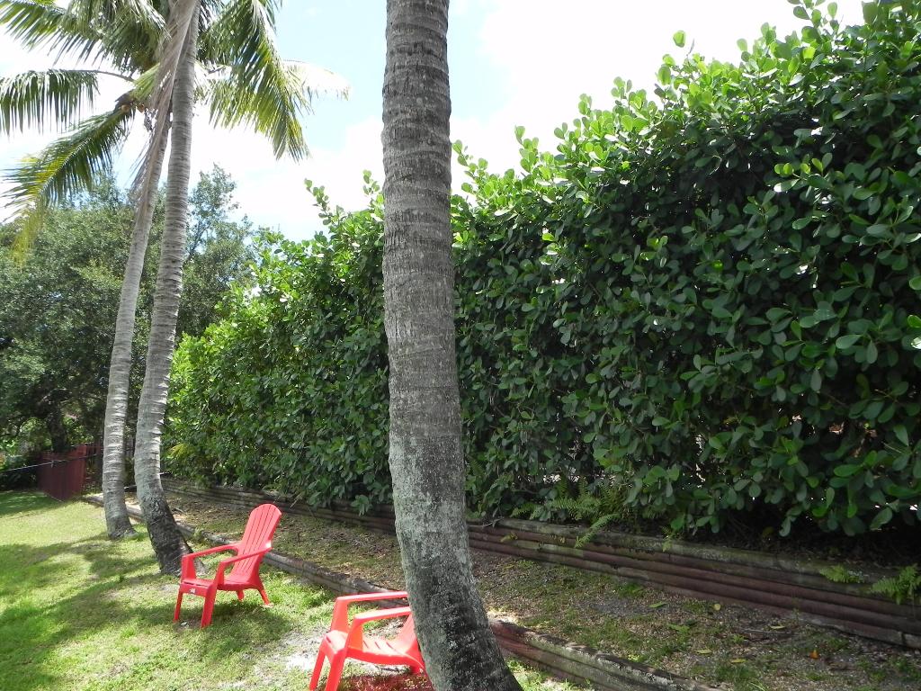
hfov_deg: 61.7
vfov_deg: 48.2
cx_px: 460
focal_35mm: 29
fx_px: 772
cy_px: 346
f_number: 5.6
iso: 160
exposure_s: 1/228
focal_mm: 5.2
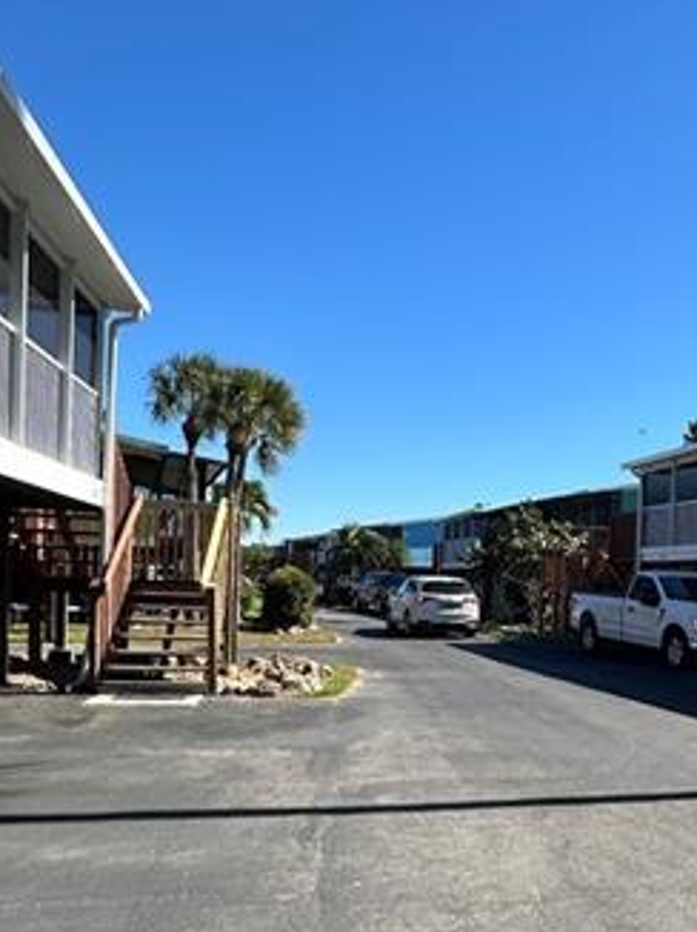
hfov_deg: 41.3
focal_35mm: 33
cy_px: 598
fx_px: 887
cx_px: 543
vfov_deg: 54.6
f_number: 2.2
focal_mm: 2.22
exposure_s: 1/1435
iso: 50
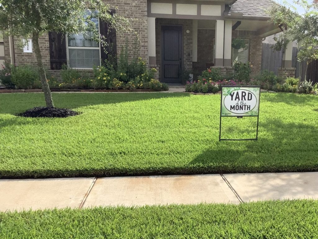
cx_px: 159
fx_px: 285
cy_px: 120
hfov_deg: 58.4
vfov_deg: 45.4
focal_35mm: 31
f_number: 2.4
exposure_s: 1/1294
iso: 25
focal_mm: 3.3
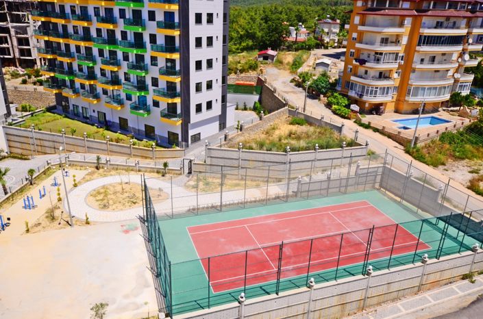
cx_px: 242
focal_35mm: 30
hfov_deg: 62.1
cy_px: 160
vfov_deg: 43.4
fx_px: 401
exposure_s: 1/320
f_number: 16
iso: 320
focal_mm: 20
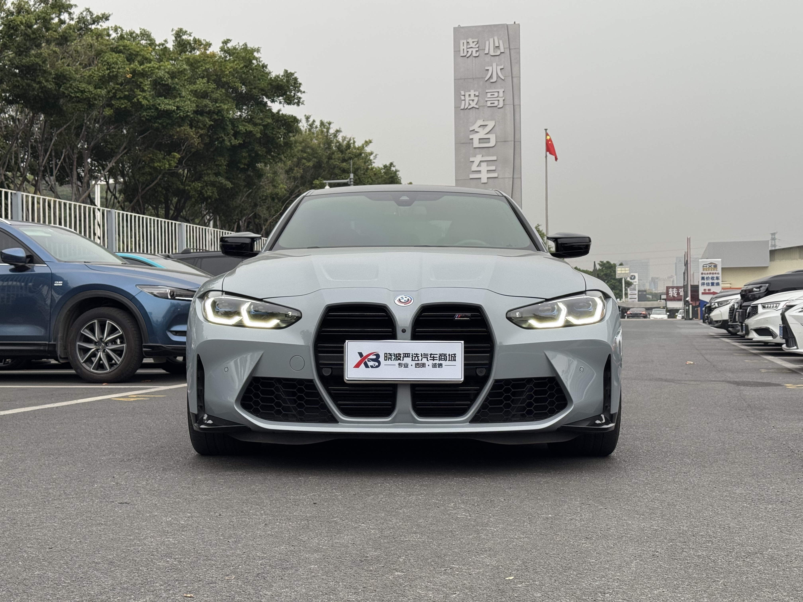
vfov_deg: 30.3
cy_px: 301
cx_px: 402
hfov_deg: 39.7
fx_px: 1113
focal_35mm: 48
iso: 64
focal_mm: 6.76
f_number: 1.78
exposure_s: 1/913
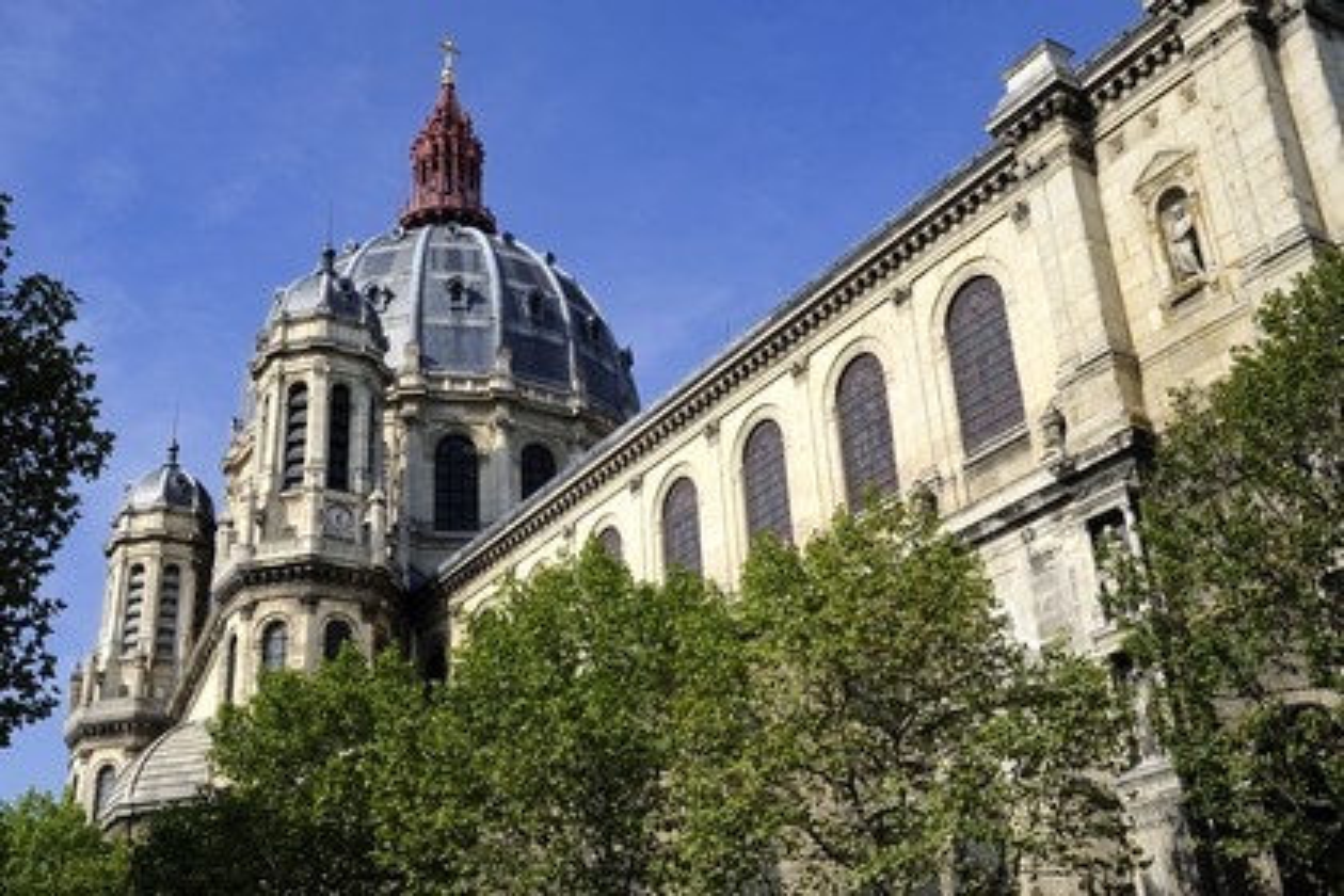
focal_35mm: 38
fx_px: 1419
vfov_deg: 35.1
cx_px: 672
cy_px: 448
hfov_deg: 50.7
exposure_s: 1/200
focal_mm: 38
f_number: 13
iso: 200
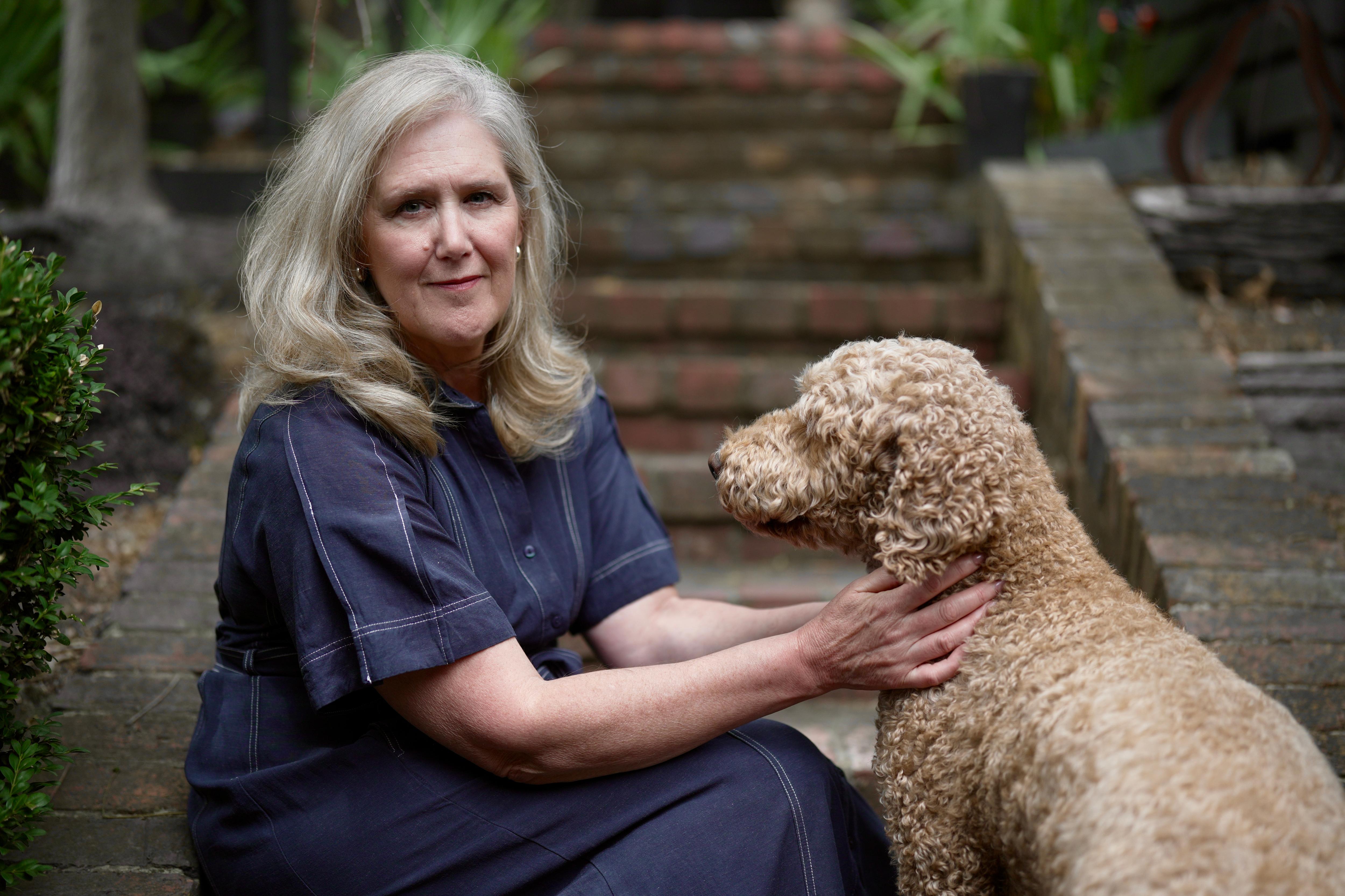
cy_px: 448
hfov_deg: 39.6
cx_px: 672
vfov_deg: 27.0
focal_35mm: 50
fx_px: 1868
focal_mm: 50
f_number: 1.4
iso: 200
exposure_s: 1/2500
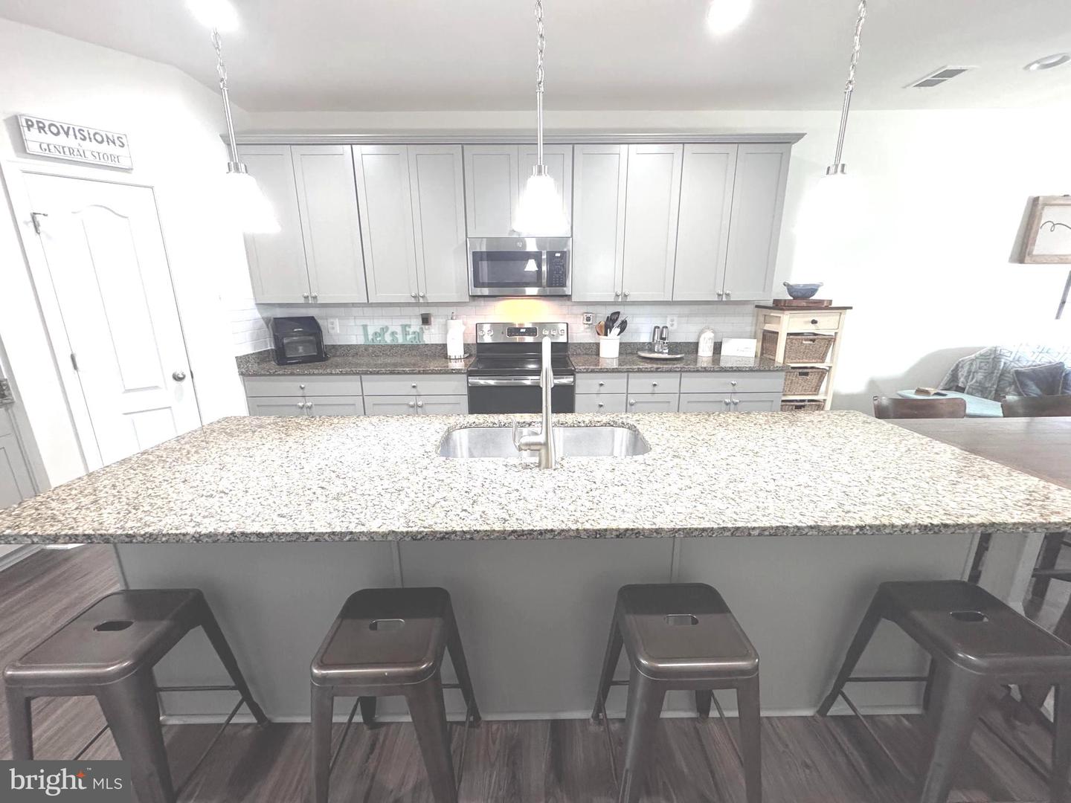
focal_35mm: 14
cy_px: 402
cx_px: 536
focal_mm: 2.22
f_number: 2.2
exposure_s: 1/60
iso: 400
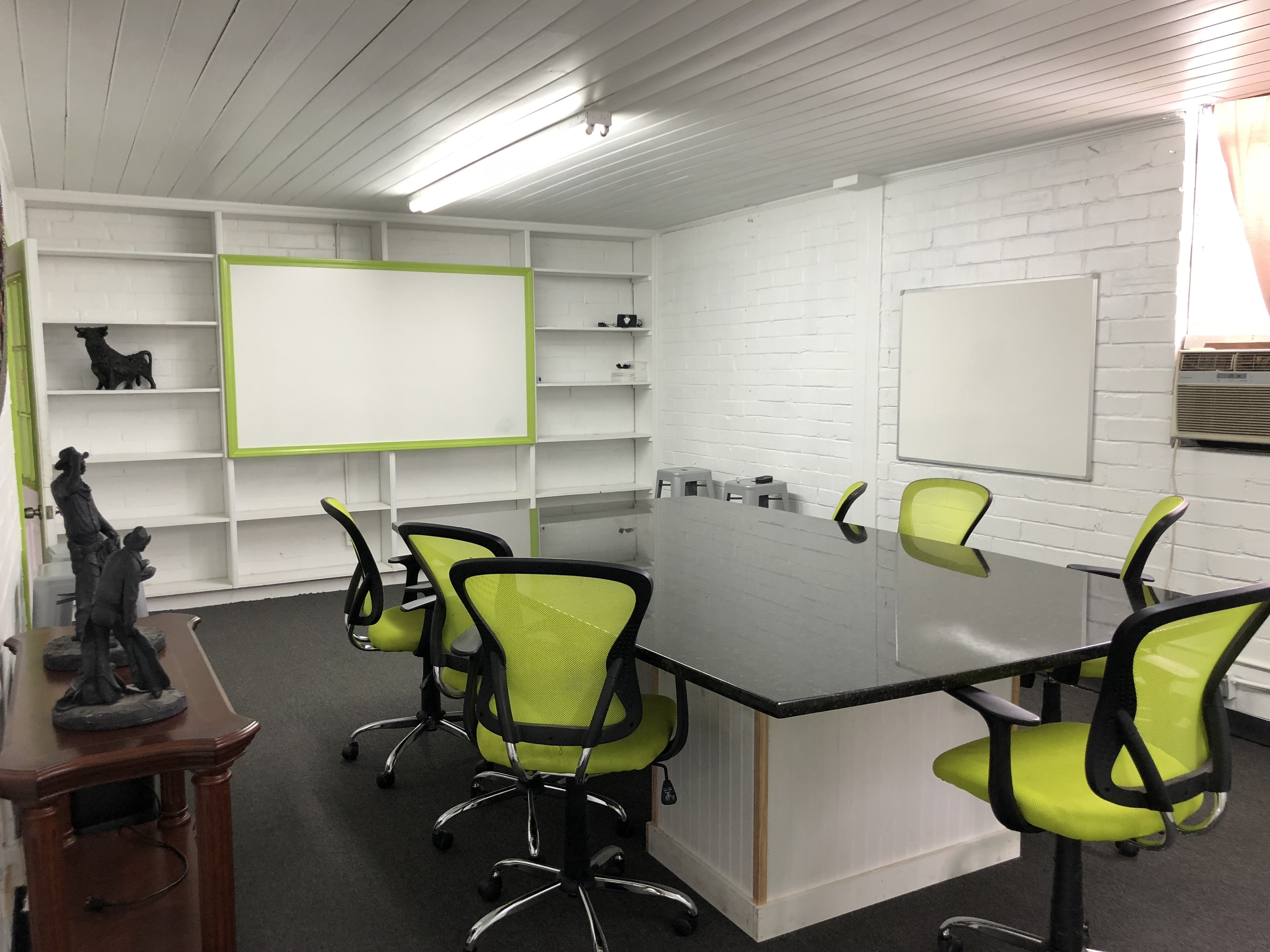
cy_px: 476
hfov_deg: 63.4
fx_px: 1027
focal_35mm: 28
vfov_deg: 49.7
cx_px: 635
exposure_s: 1/24
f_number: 1.8
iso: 40
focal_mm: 3.99
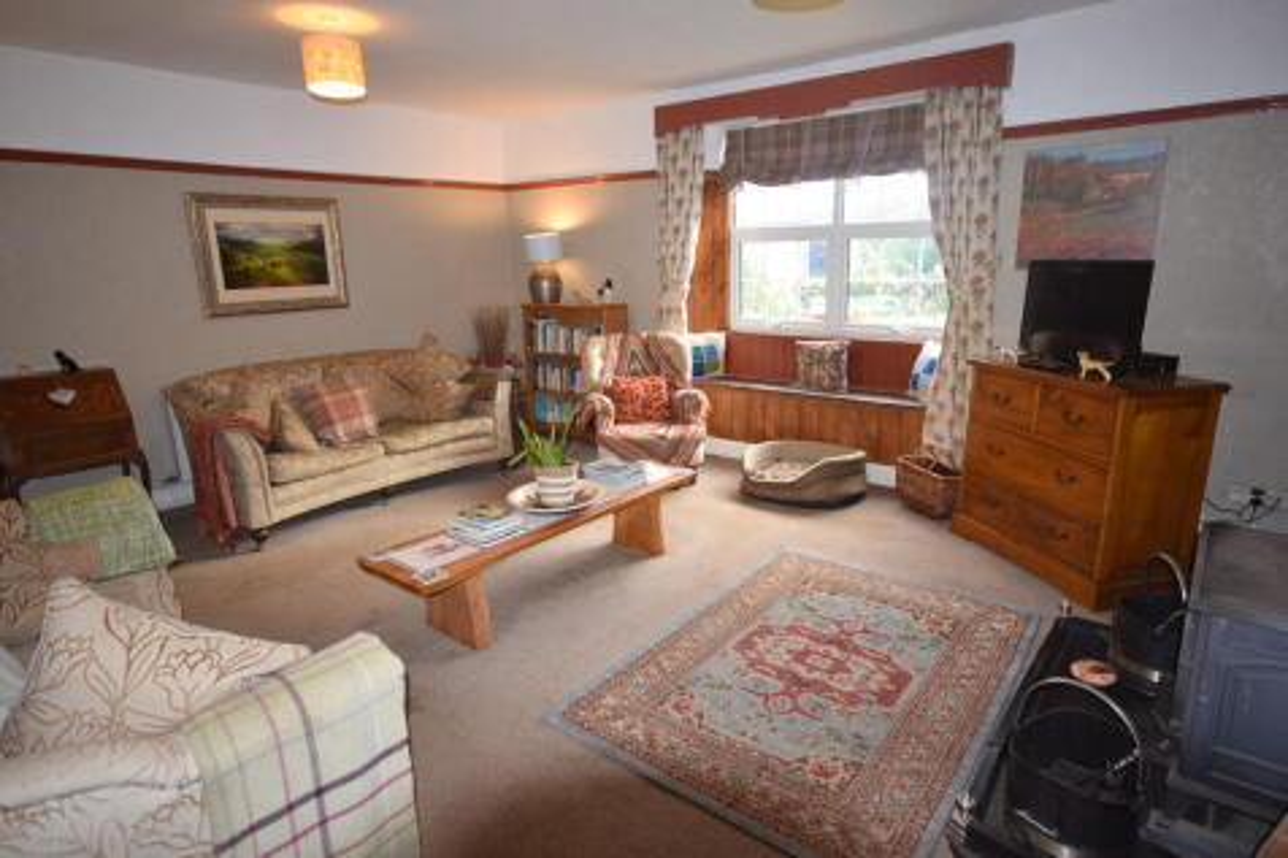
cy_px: 429
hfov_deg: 81.2
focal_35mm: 21
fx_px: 751
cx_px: 644
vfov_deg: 59.5
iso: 900
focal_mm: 14
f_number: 4.8
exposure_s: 1/60
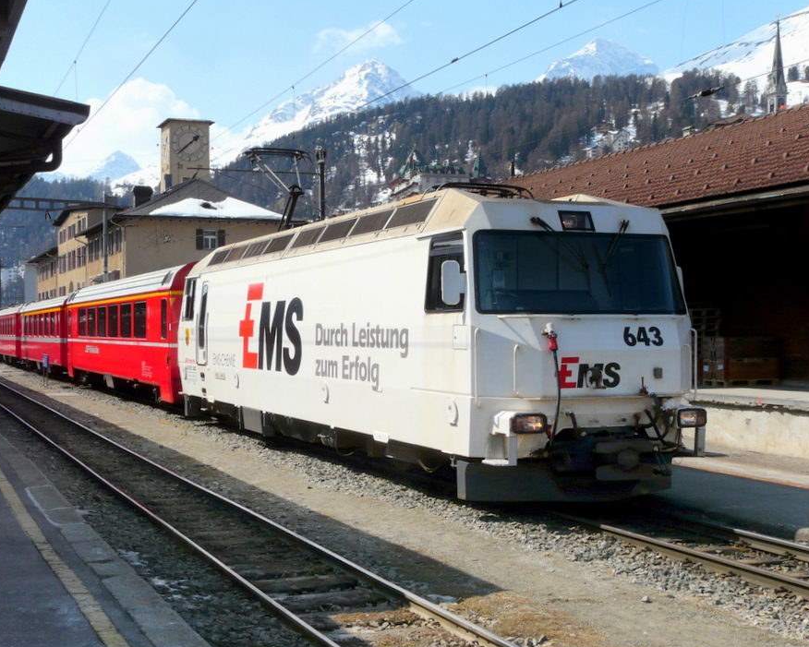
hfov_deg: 38.0
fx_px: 1173
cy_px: 337
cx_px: 374
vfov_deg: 30.8
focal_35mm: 49
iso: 100
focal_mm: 7.2
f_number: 6.3
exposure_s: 1/500
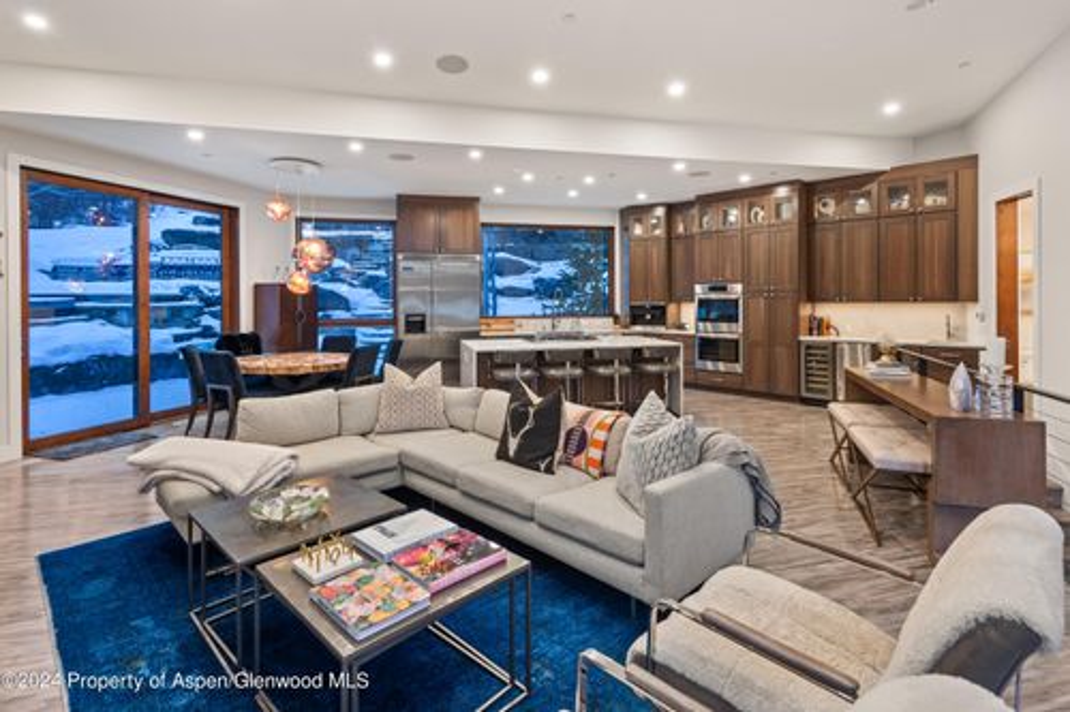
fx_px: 505
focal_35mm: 17
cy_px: 356
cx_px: 535
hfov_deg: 93.3
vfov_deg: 70.4
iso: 100
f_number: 7.1
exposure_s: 3
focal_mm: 17
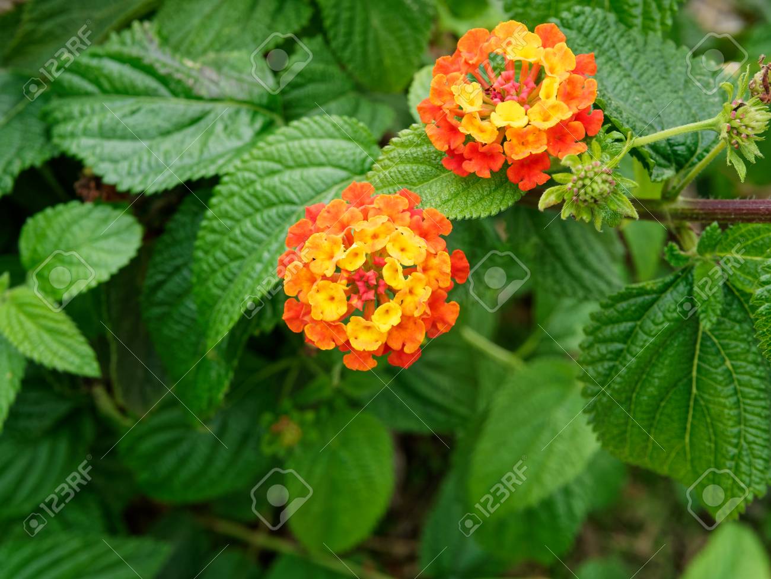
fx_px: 1114
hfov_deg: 38.2
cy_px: 290
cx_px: 386
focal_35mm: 50
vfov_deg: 29.1
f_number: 5
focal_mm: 25
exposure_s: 1/80
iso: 200
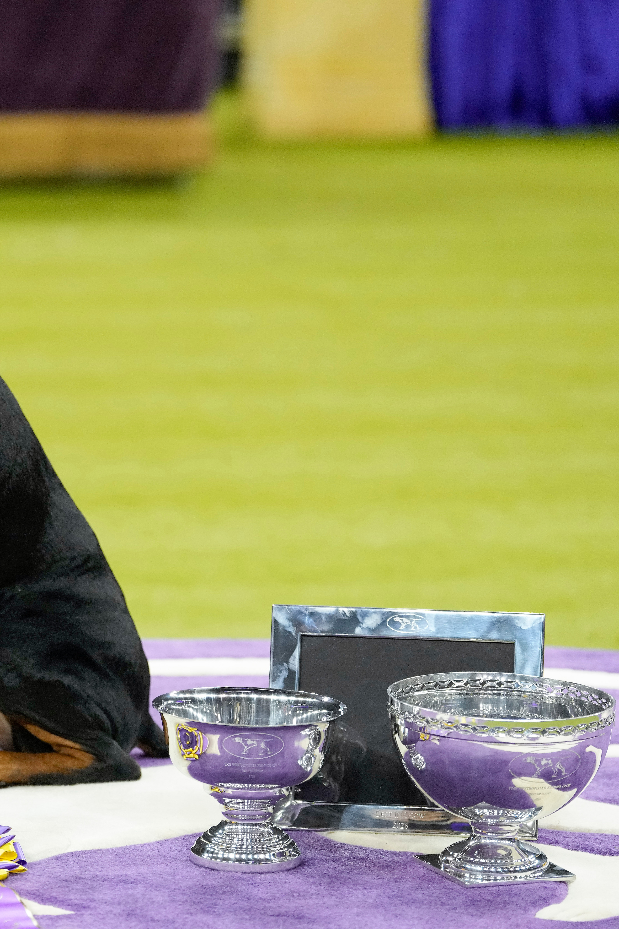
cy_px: 464
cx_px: 10
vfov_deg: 10.9
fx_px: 4848
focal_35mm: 188
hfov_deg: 7.3
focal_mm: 125
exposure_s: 1/1600
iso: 3200
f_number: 2.8
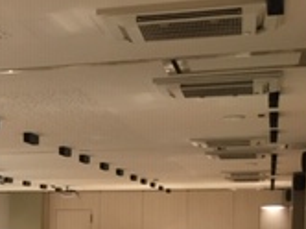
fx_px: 989
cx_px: -256
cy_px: 273
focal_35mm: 112
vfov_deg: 12.9
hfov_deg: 15.1
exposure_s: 1/33
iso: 125
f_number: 2.2
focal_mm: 4.15
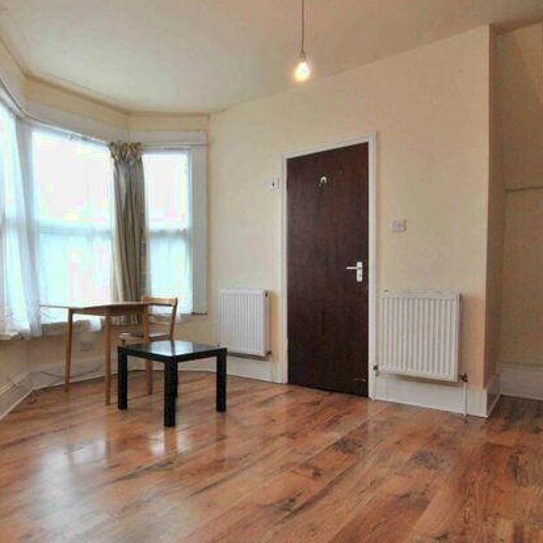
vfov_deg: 65.6
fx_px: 421
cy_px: 291
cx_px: 164
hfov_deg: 63.3
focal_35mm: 24
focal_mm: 11
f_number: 10
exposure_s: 1/50
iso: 400
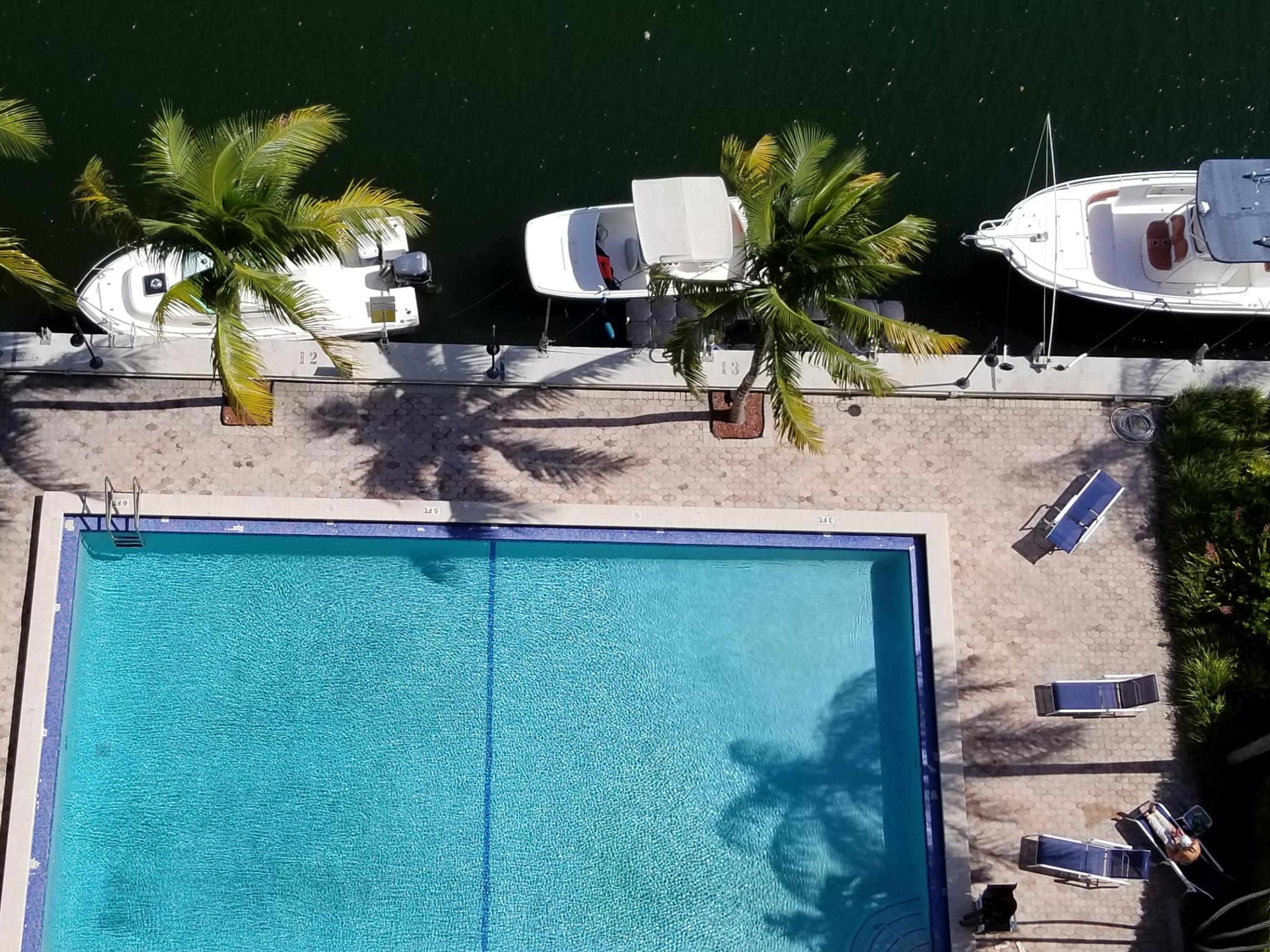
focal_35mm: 33
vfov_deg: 42.9
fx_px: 1211
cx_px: 518
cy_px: 497
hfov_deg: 55.0
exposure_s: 1/3584
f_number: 1.7
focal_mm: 4.25
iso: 50
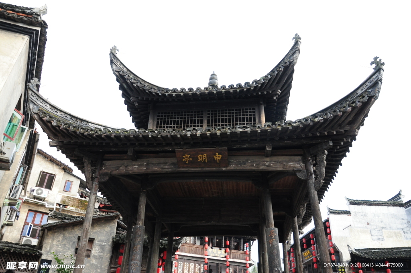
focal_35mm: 27
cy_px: 136
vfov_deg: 47.8
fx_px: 308
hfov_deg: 67.4
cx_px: 206
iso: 800
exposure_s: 1/500
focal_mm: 18
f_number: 5
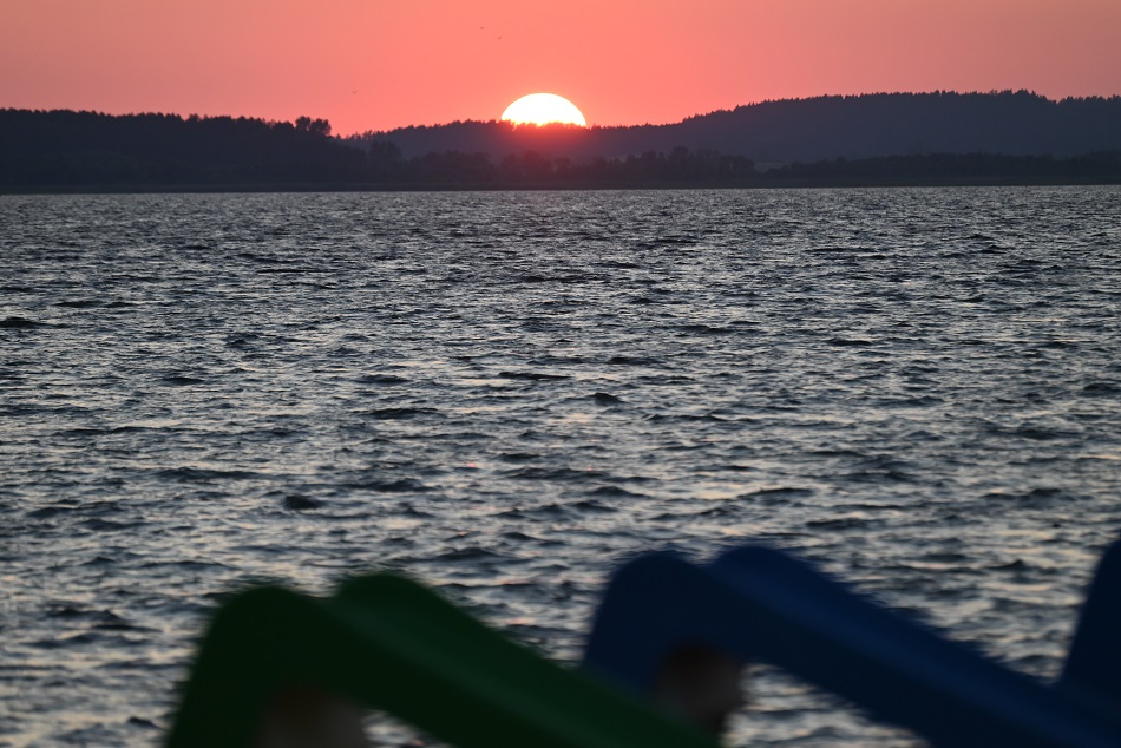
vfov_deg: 4.6
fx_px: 9344
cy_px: 374
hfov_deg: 6.9
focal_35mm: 300
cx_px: 560
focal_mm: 300
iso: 640
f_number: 5.6
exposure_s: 1/500
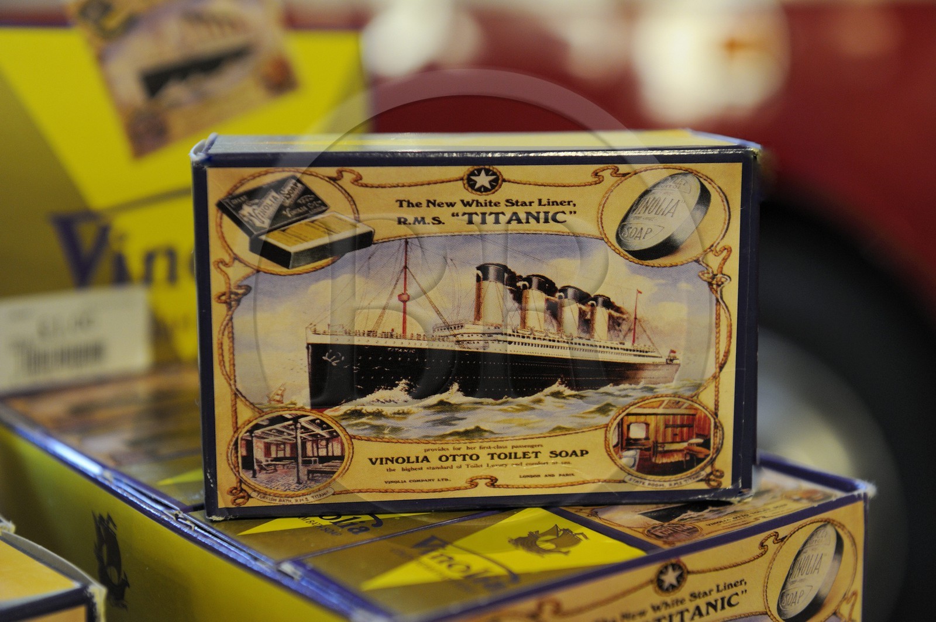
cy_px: 311
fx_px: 1455
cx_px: 468
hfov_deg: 35.7
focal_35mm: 56
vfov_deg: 24.2
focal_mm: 56
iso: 1600
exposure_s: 1/20
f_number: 4
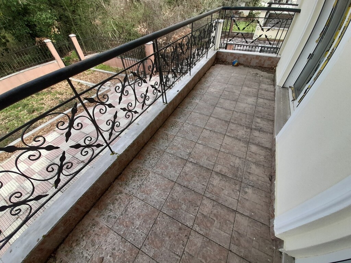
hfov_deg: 106.2
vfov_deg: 89.9
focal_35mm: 13
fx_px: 132
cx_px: 176
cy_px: 132
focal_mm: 1.42
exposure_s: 1/261
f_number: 2.2
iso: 40
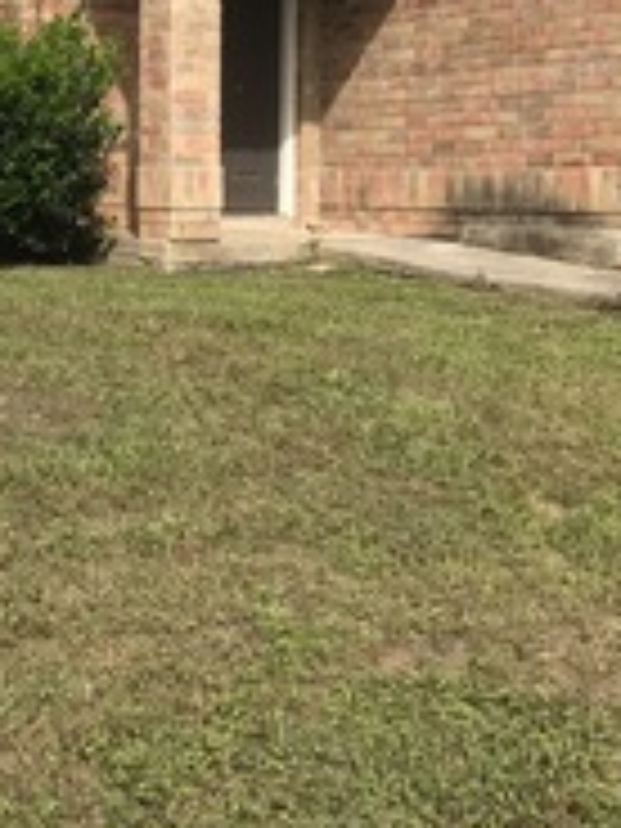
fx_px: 1746
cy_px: 198
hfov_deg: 19.2
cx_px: -94
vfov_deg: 26.3
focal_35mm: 73
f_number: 1.8
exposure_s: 1/2037
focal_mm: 3.99
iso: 20
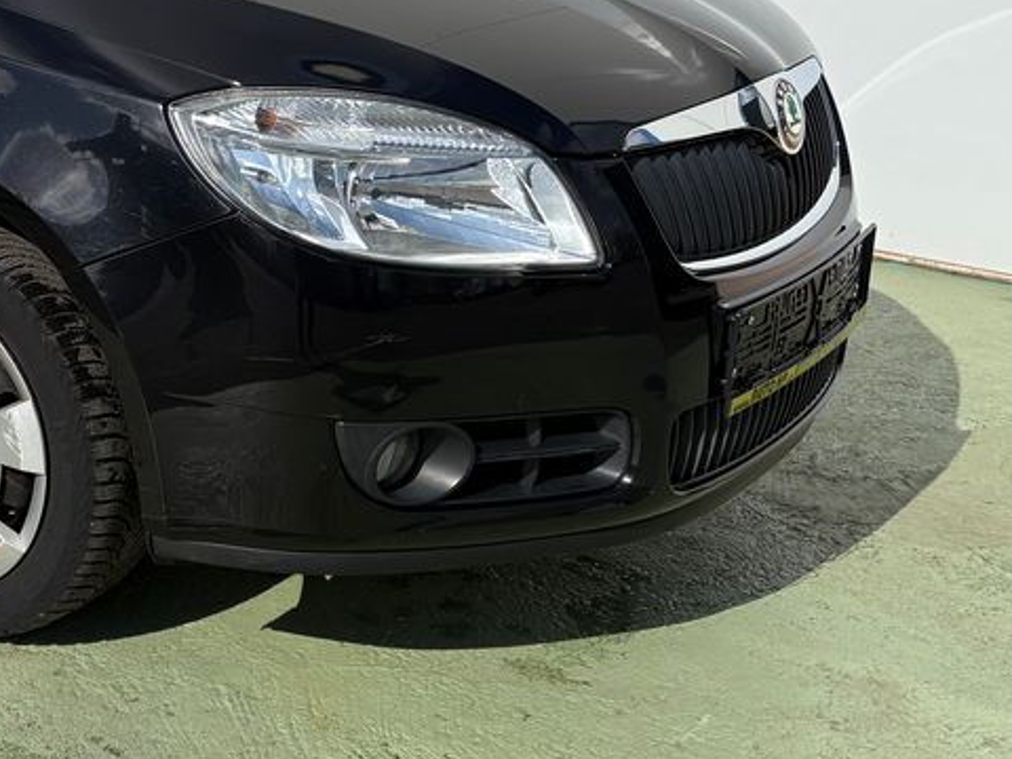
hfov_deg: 27.5
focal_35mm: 65
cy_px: 162
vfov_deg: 22.3
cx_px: -78
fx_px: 1900
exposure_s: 1/8850
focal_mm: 5.96
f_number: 1.6
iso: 50
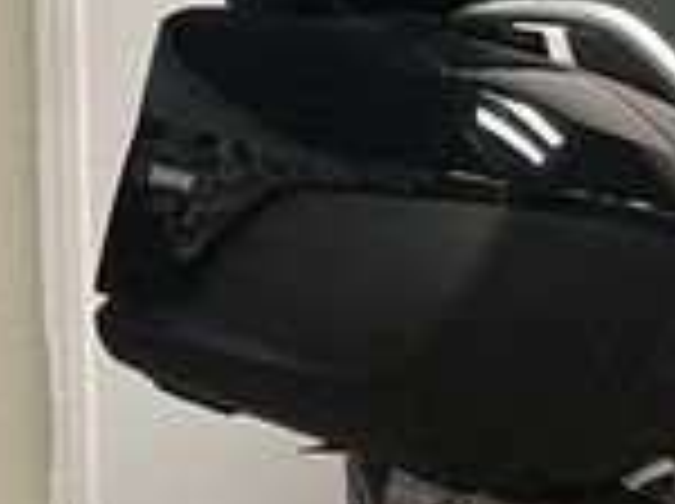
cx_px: 1377
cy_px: 248
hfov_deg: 14.5
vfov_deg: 13.3
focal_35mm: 111
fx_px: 2161
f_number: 1.6
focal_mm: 5.1
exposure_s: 1/50
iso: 80
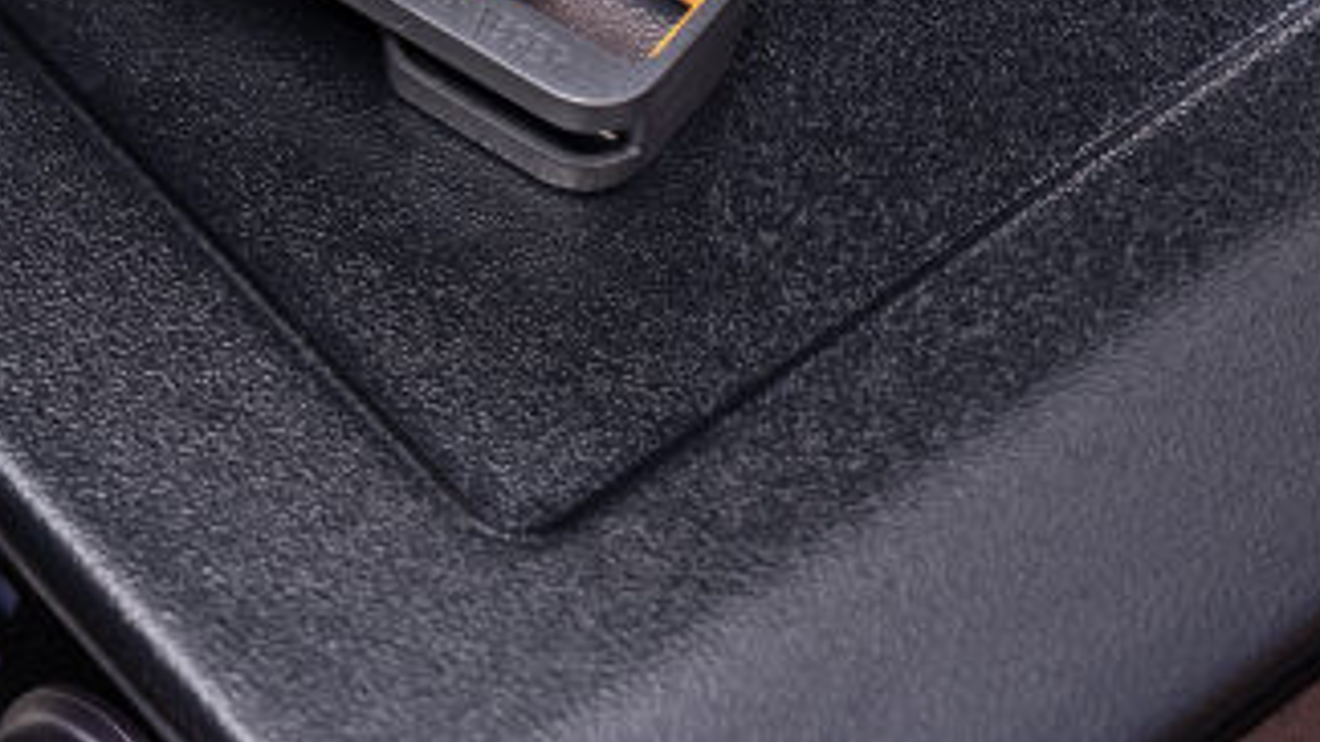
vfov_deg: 9.1
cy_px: -47
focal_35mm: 132
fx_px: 4619
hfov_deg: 16.1
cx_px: 220
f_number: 6.3
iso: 200
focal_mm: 70
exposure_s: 1/100
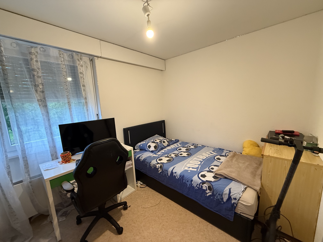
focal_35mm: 14
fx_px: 131
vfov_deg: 85.7
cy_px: 121
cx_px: 162
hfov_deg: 102.1
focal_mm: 2.22
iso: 500
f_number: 2.2
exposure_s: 1/50
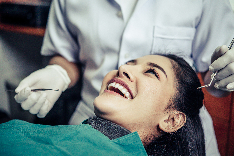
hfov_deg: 33.4
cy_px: 78
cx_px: 117
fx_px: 390
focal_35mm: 60
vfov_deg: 22.6
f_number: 3
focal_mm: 60
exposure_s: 1/100
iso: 400
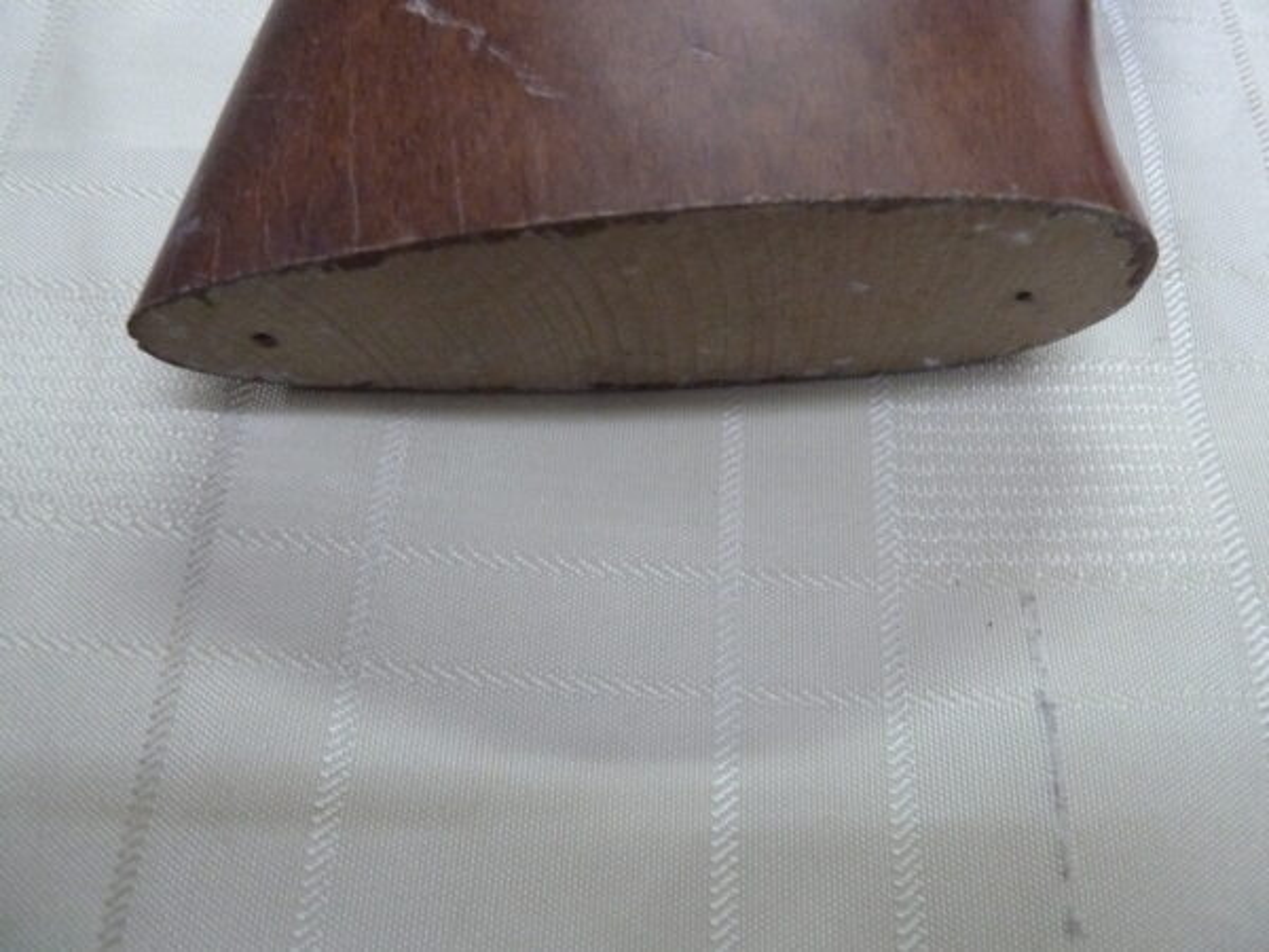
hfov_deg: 69.4
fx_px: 916
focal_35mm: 25
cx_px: 634
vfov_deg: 54.9
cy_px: 476
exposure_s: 1/80
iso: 800
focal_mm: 4.1
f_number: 3.3
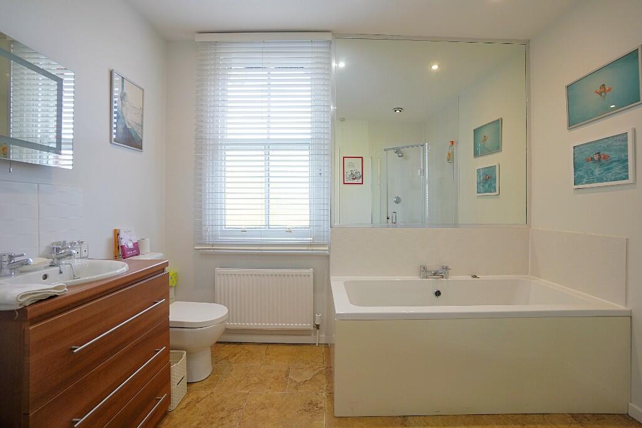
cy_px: 214
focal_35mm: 15
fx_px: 268
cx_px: 321
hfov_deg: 100.4
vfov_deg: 77.3
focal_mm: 10
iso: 160
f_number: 4
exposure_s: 1/60
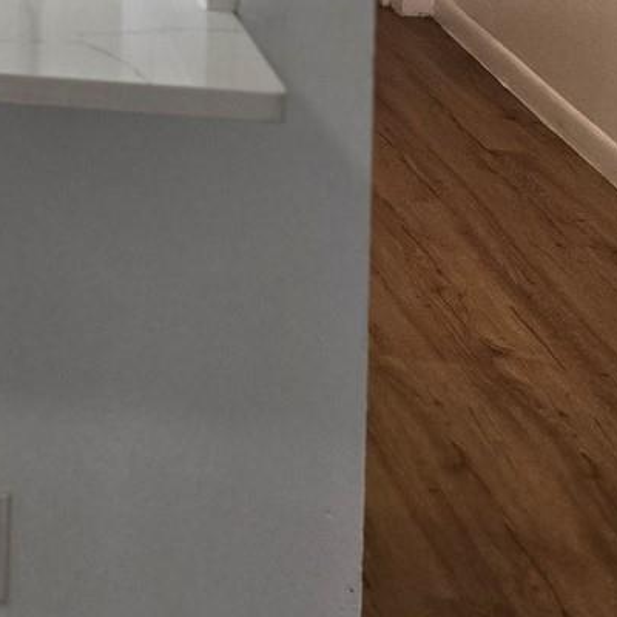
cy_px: -407
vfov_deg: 15.0
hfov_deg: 13.6
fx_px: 2097
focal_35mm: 104
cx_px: -706
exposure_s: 1/120
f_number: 1.8
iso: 125
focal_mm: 5.4
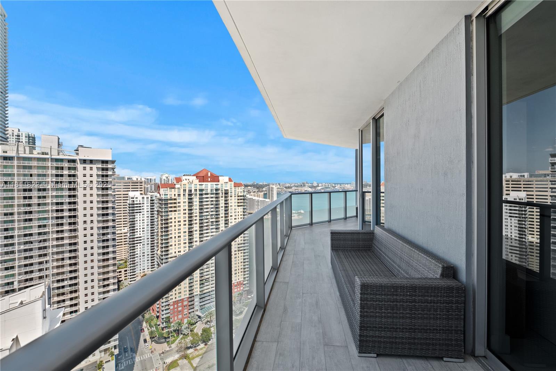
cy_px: 186
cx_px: 278
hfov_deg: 104.2
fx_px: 216
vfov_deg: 81.2
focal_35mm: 14
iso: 200
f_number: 8
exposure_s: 1/200
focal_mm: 14
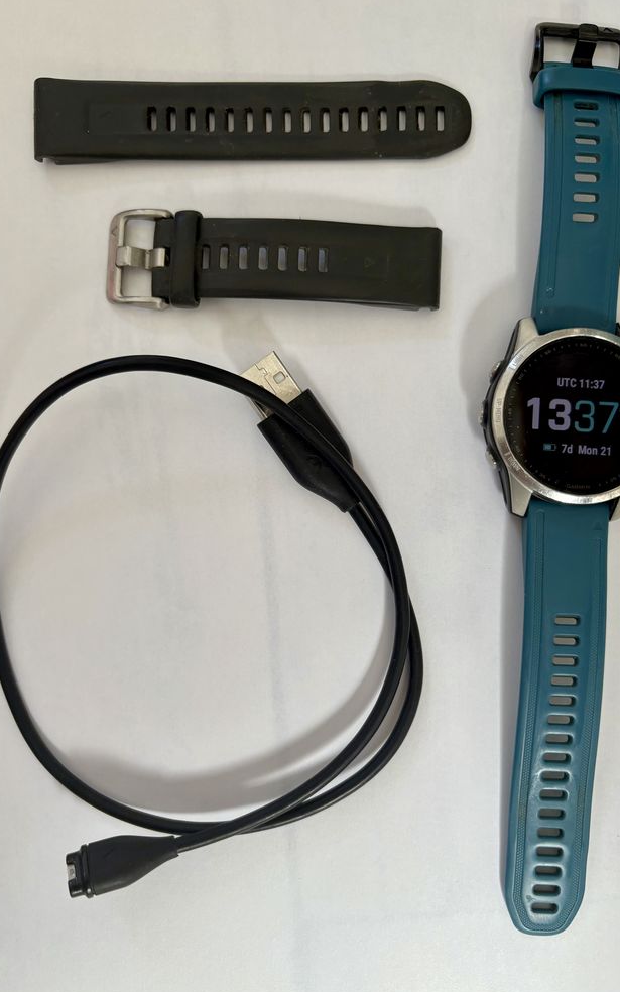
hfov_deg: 44.5
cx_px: 305
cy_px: 494
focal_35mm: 28
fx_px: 757
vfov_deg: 66.5
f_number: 1.6
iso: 100
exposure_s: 1/121
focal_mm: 5.96
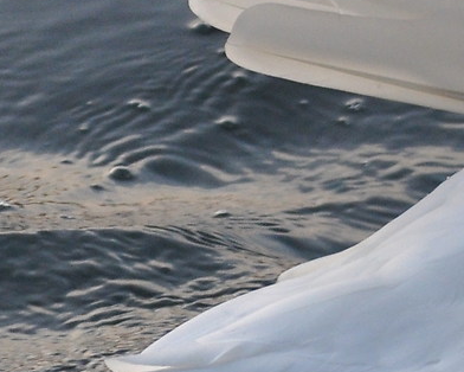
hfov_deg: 1.5
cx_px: 1108
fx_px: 17724
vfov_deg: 1.2
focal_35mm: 1290
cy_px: -59
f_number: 5
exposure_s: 1/400
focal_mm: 150
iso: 640
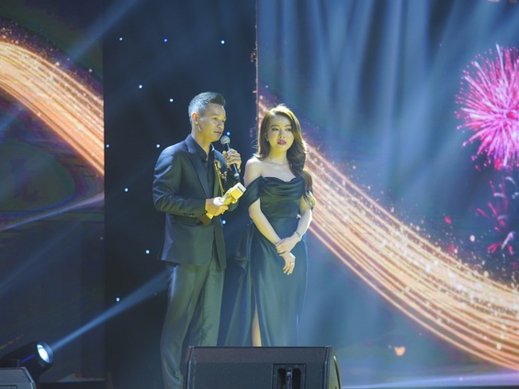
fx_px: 3269
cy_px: 194
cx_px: 246
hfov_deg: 9.1
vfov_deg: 6.8
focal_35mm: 218
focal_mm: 200
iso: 1600
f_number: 4.5
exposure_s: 1/200
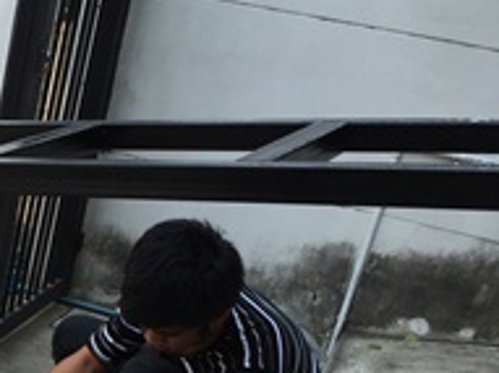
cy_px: 416
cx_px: -110
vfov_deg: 18.6
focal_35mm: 76
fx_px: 1095
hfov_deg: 23.4
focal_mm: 4.15
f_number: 2.2
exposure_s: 1/1099
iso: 32
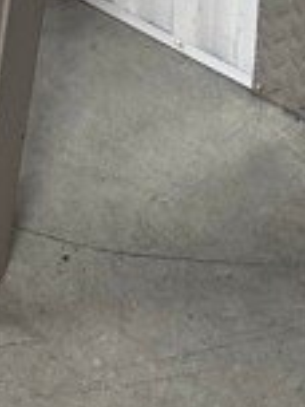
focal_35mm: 128
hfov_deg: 11.6
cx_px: 99
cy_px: -615
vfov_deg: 12.0
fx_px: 1504
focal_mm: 6.86
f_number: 1.78
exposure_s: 1/60
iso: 200
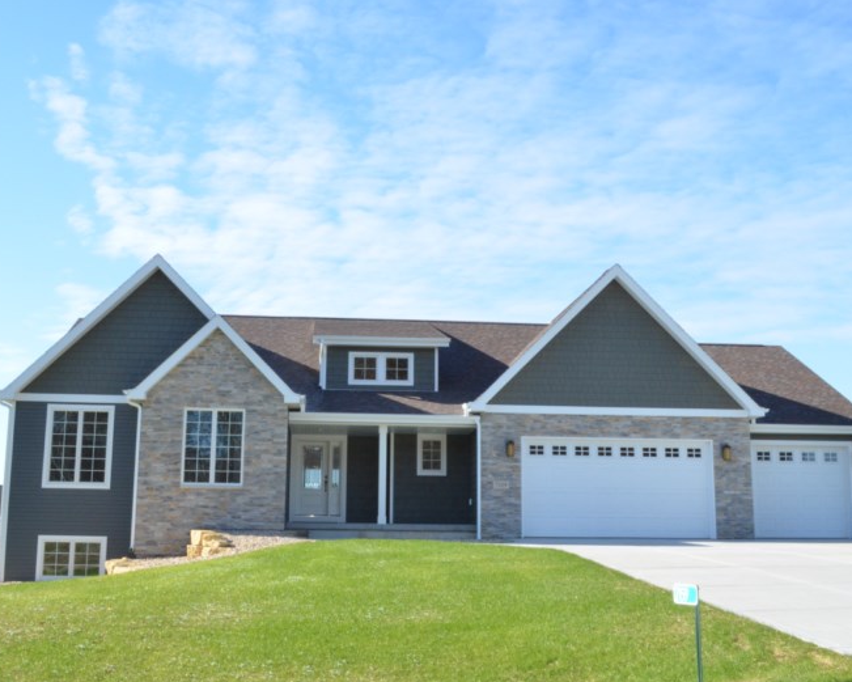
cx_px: 399
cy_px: 342
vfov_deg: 39.2
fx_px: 958
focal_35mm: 38
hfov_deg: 47.9
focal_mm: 22
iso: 1600
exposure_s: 1/200
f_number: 25
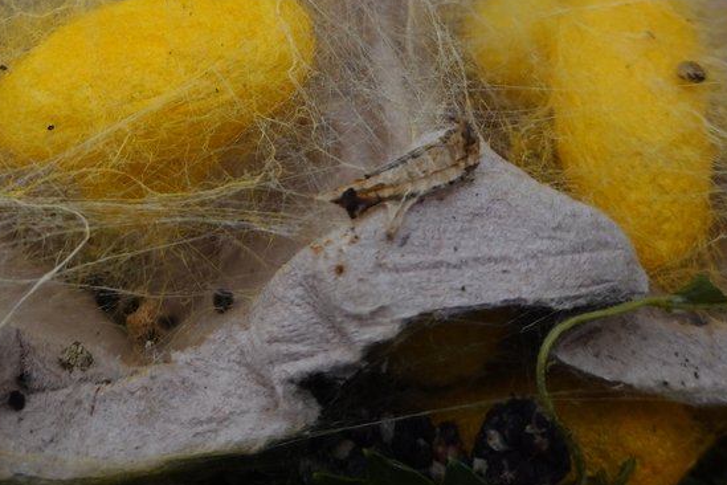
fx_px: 1414
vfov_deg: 17.9
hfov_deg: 28.5
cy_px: -178
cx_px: 212
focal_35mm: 70
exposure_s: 1/30
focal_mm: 9
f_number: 2.8
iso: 160
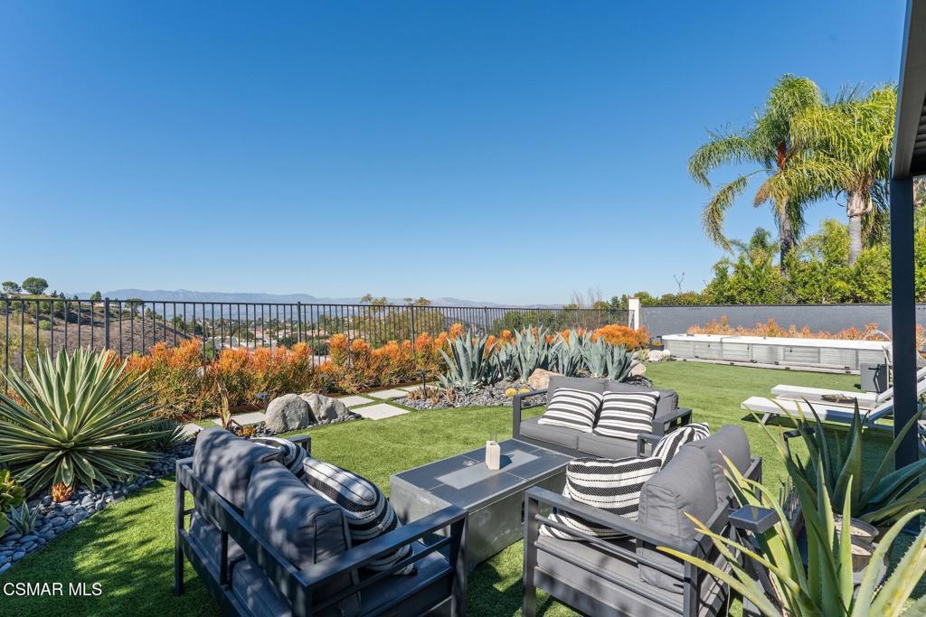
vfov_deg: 71.1
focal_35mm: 17
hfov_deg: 93.9
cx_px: 463
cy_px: 308
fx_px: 432
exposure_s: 1/320
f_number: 8
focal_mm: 16.8
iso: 125
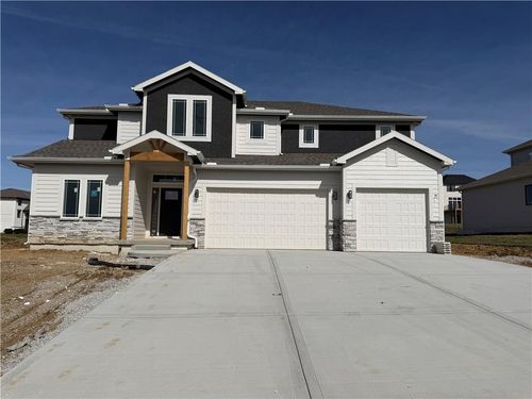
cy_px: 200
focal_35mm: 24
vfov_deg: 56.8
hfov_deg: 71.6
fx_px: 369
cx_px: 266
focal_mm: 6.76
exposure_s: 1/17544
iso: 80
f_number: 1.78
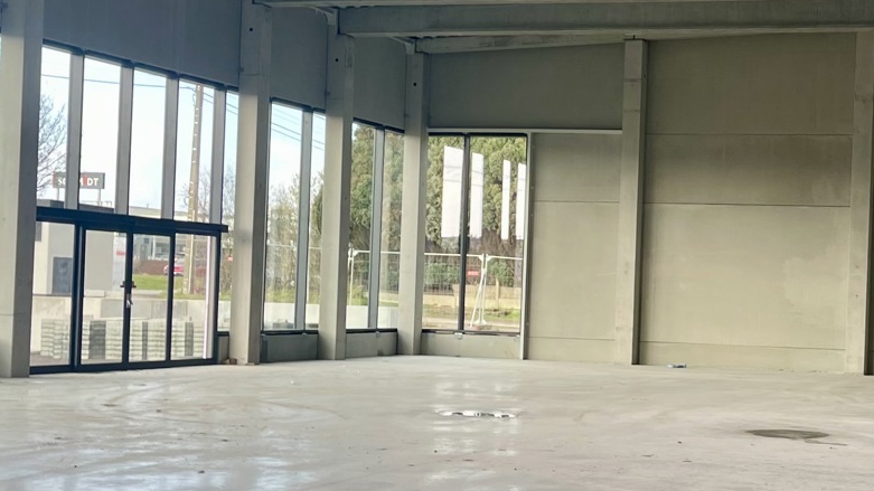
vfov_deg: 18.0
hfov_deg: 30.7
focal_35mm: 67
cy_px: 287
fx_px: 1552
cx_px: 693
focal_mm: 5.1
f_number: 1.6
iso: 40
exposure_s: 1/121
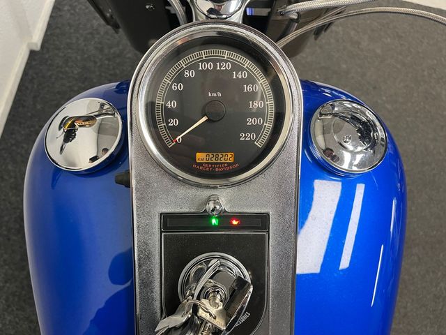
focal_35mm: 26
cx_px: 223
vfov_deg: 53.1
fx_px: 335
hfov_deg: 67.3
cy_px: 168
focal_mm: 5.1
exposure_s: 1/50
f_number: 1.6
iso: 125
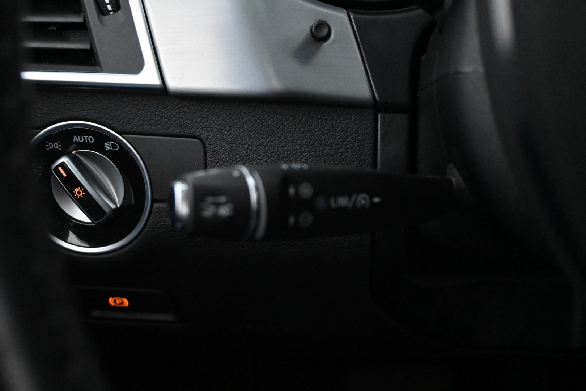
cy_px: 196
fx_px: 647
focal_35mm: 40
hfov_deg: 48.7
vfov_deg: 33.6
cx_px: 293
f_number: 4.5
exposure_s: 1/40
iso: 9000
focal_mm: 26.5
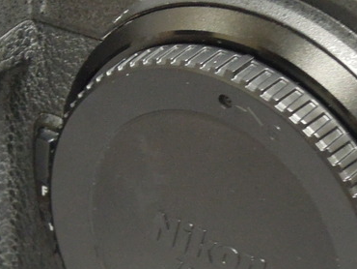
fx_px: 1672
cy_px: 172
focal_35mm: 162
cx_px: 157
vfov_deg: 9.2
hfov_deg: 12.2
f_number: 3.7
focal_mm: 9
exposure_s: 1/15
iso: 640
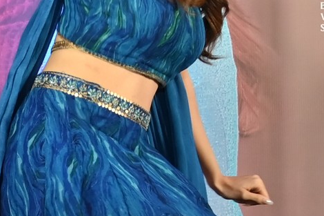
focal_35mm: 203
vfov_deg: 6.7
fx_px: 1826
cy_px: 224
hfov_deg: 10.0
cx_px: -88
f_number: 4.5
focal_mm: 28
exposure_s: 1/125
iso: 640
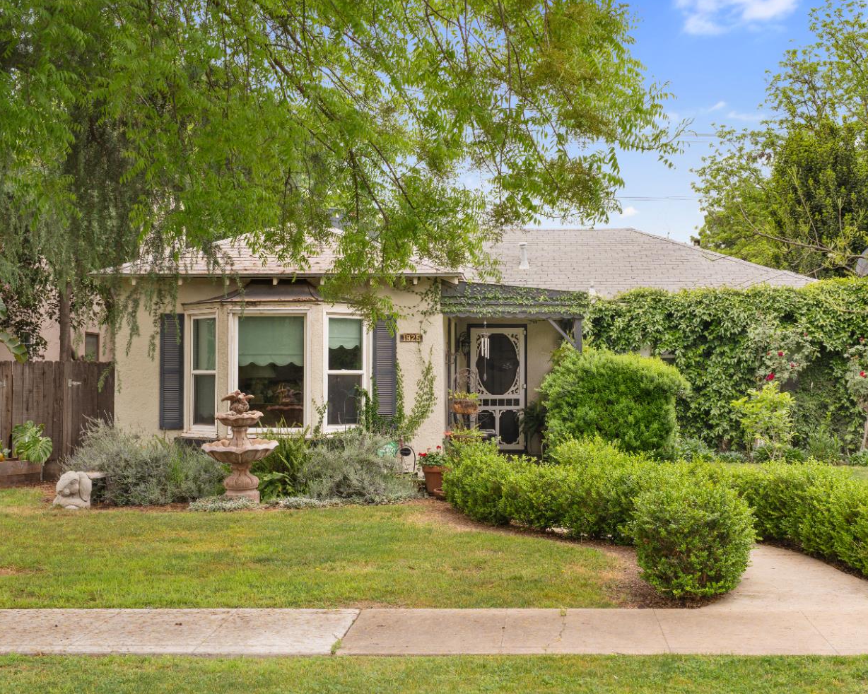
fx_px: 1215
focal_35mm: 47
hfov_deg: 39.2
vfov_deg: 31.9
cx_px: 503
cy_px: 347
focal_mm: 27.5
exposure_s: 1/40
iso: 100
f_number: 9
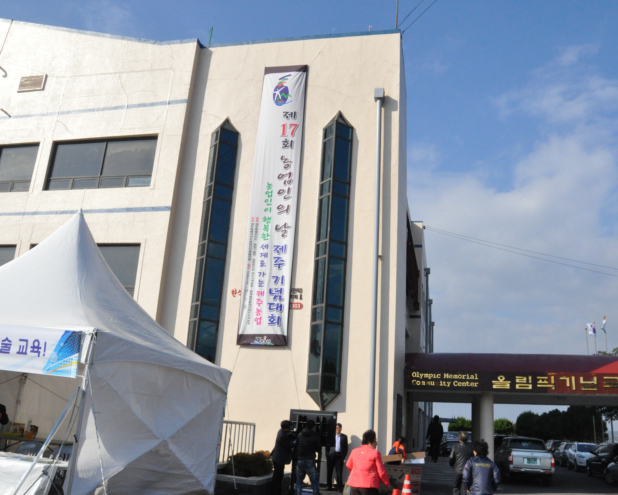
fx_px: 567
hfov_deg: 57.1
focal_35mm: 31
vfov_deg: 47.1
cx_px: 331
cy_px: 244
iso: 2000
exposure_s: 1/1250
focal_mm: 18
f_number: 18
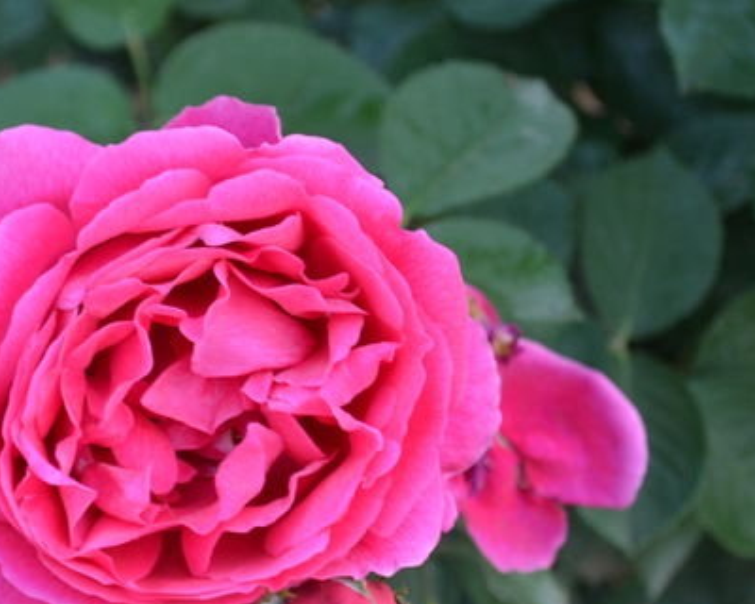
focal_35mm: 155
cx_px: 140
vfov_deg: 10.0
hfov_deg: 12.4
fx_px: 3462
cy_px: 350
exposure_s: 1/80
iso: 400
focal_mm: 55
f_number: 5.6
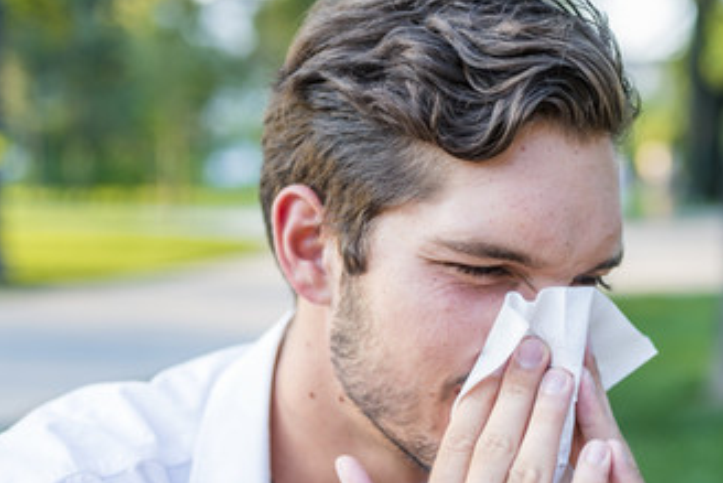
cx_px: 533
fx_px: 1286
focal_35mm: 64
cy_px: 329
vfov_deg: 21.2
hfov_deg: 30.9
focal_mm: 35
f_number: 2
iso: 100
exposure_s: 1/320
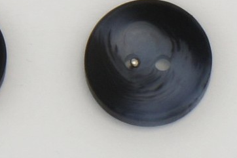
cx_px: 56
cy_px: 166
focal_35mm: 205
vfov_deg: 6.7
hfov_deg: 10.0
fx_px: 1351
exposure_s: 1/500
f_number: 9
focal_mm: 55
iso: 200
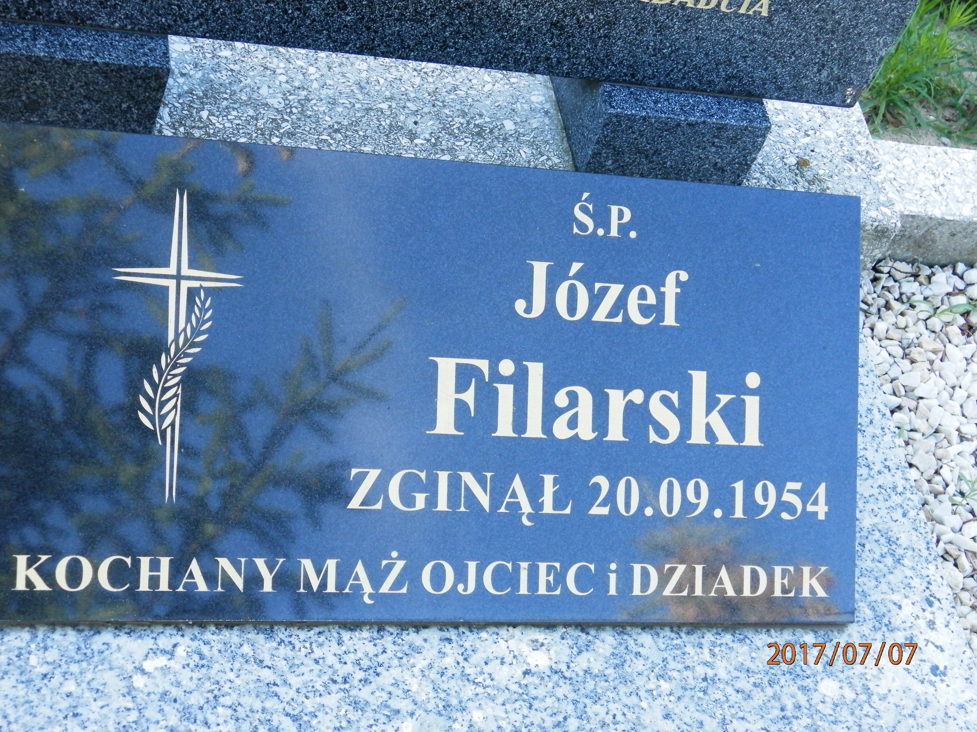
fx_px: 1919
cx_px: 488
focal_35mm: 68
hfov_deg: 28.6
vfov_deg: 21.6
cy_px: 366
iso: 200
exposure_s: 1/60
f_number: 4
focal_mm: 12.2
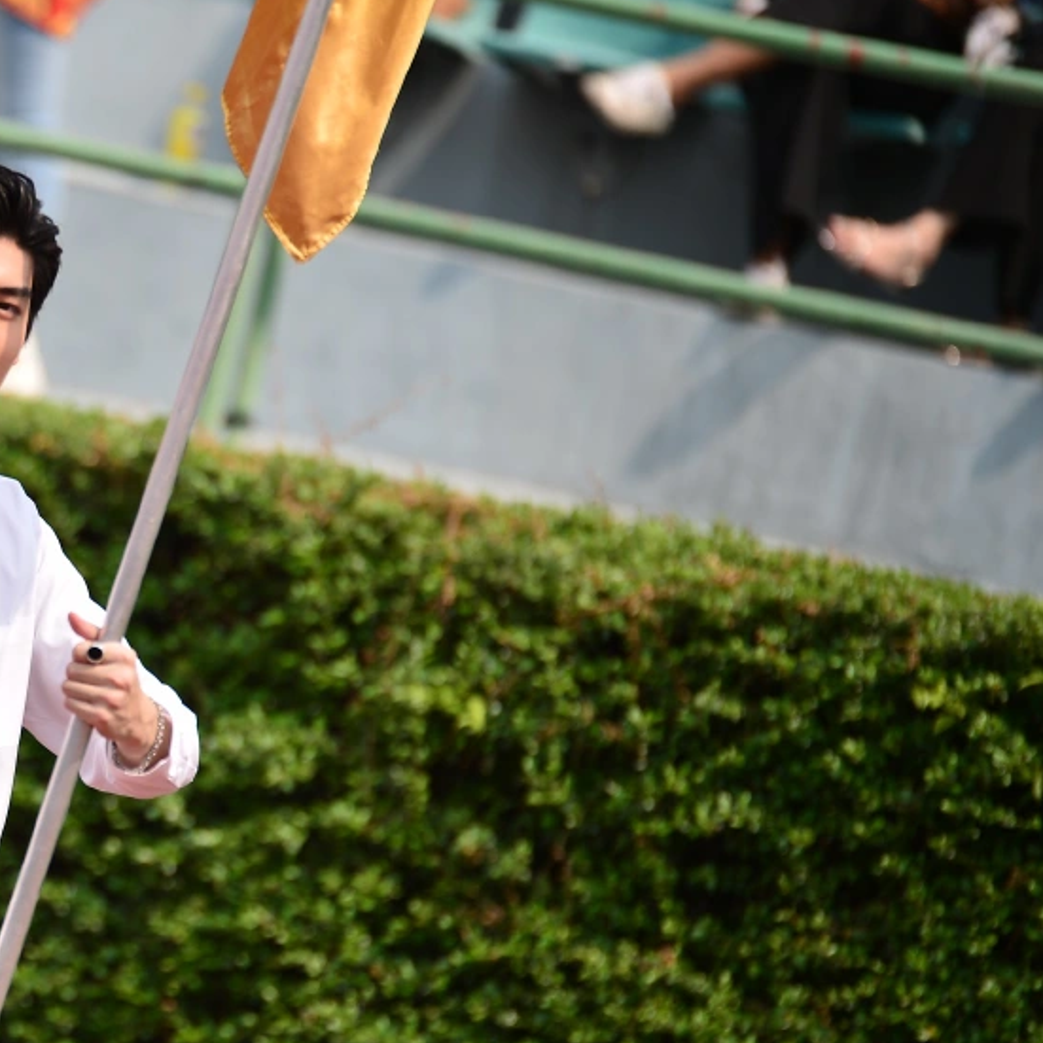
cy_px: 593
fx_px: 12613
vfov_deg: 4.7
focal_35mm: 370
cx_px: -89
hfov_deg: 4.7
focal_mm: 200
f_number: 3.5
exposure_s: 1/2000
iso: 100
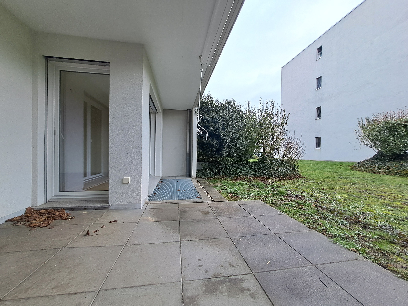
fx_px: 153
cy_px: 153
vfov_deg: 89.9
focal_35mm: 13
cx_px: 204
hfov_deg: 106.2
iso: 40
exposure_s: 1/251
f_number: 2.2
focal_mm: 1.42
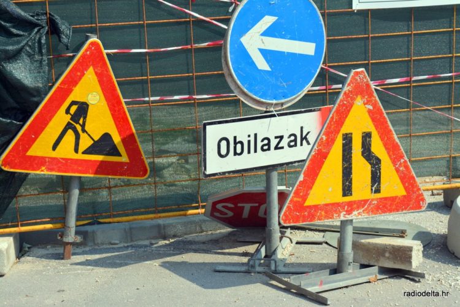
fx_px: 1054
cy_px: 154
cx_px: 230
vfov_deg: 16.6
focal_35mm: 82
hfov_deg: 24.6
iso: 100
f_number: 8
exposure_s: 1/250
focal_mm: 55
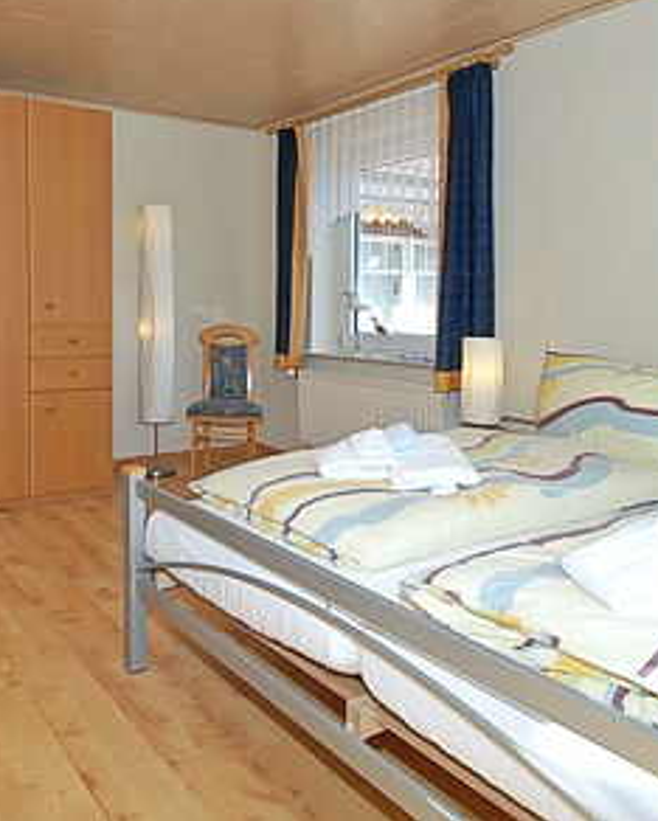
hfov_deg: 54.4
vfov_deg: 66.0
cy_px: 402
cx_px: 250
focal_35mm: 26
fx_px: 632
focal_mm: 12
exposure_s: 1/80
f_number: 11
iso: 400
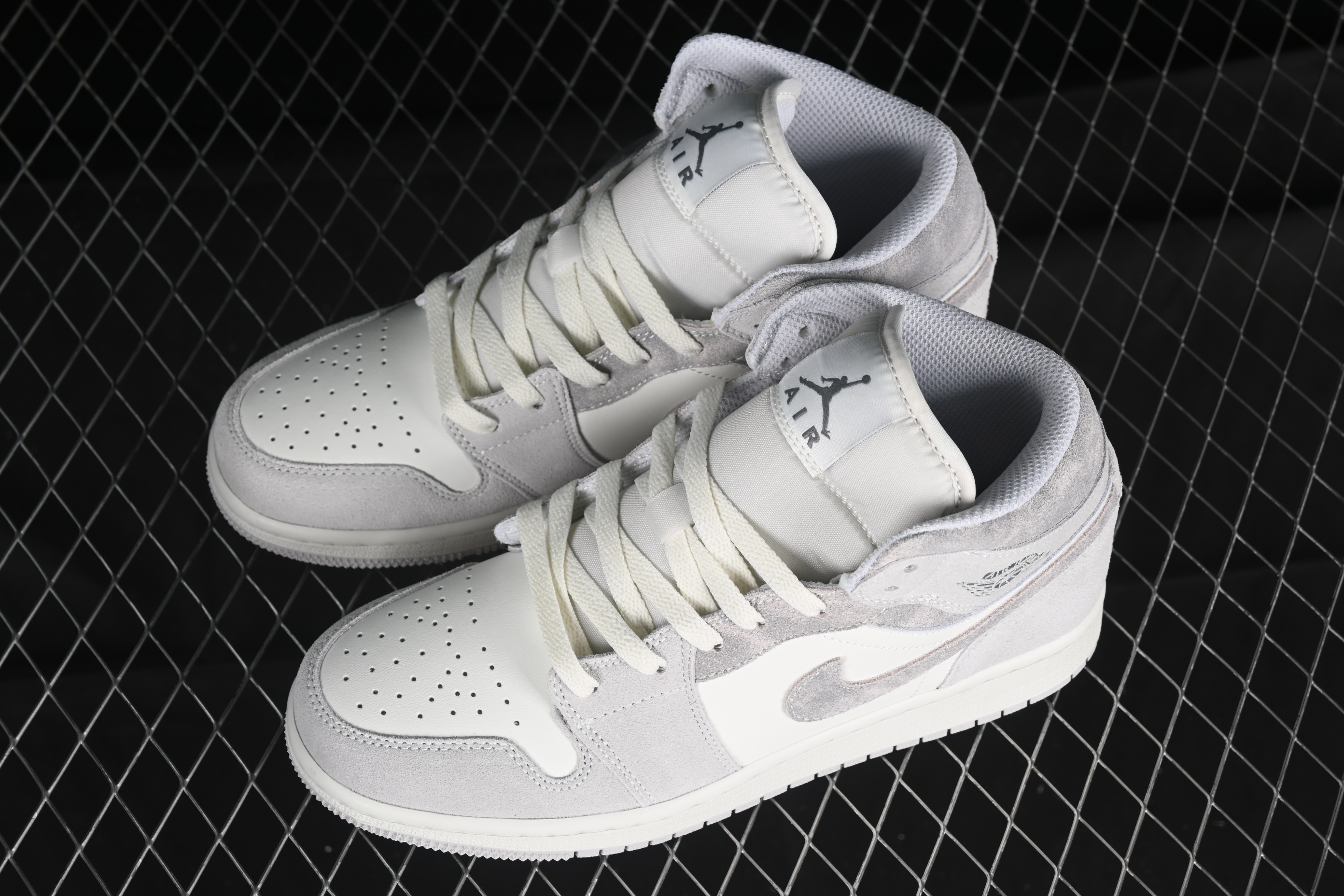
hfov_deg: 27.0
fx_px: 2800
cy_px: 448
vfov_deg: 18.2
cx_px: 672
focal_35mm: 75
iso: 160
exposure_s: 1/80
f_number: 7.1
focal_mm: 50
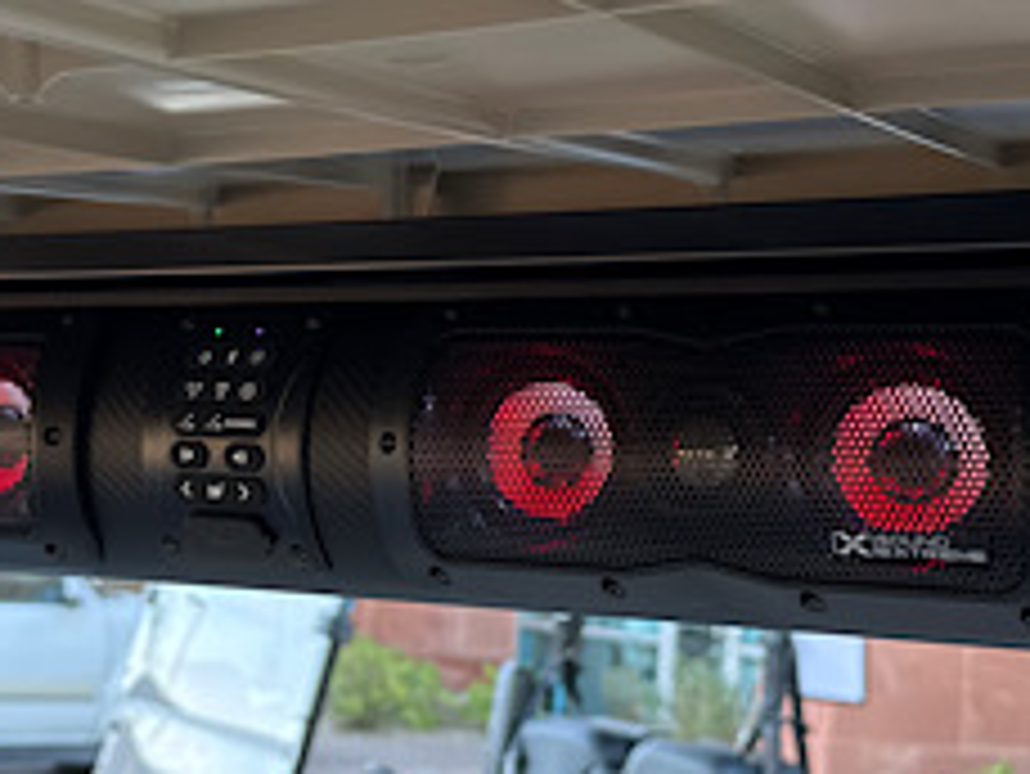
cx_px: 261
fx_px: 1995
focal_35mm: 67
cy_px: 360
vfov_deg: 21.9
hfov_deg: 28.5
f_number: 1.78
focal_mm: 6.76
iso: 64
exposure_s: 1/121
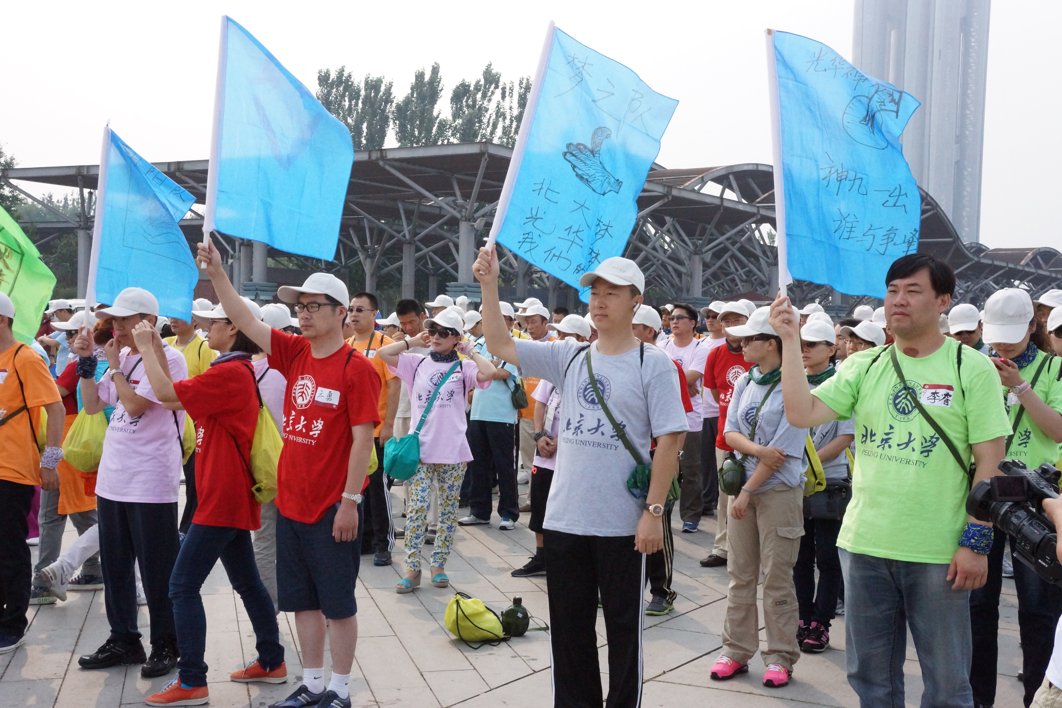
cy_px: 354
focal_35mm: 46
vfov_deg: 29.2
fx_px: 1357
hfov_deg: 42.7
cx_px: 531
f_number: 10
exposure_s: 1/4000
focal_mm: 31
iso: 3200
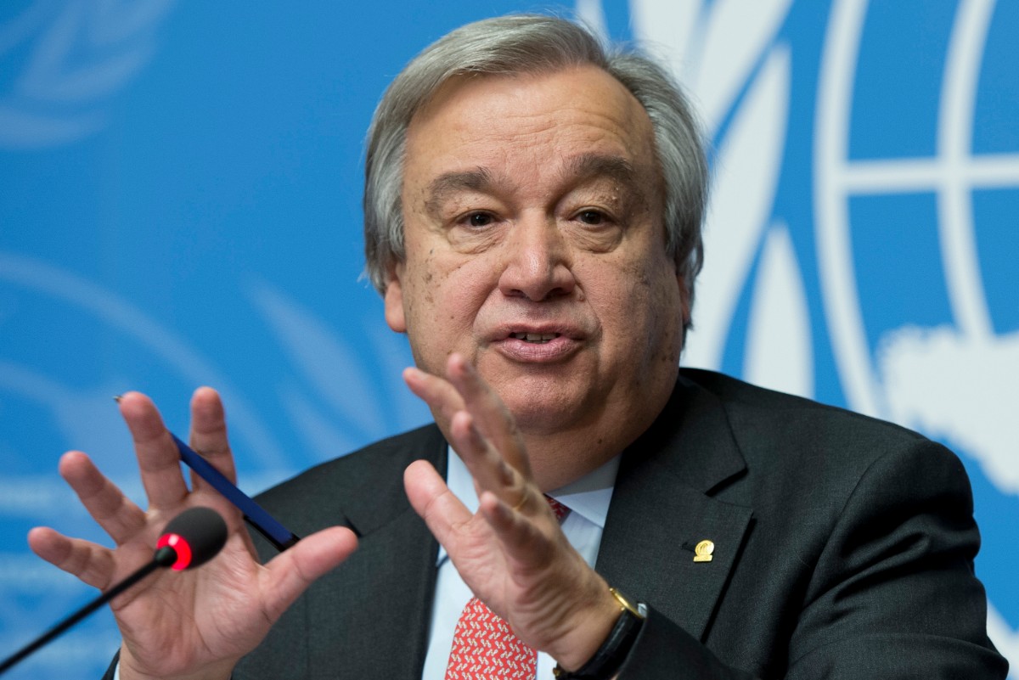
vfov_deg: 10.2
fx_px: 3822
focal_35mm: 135
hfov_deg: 15.2
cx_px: 510
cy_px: 340
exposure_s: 1/160
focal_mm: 135
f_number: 3.2
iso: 1600
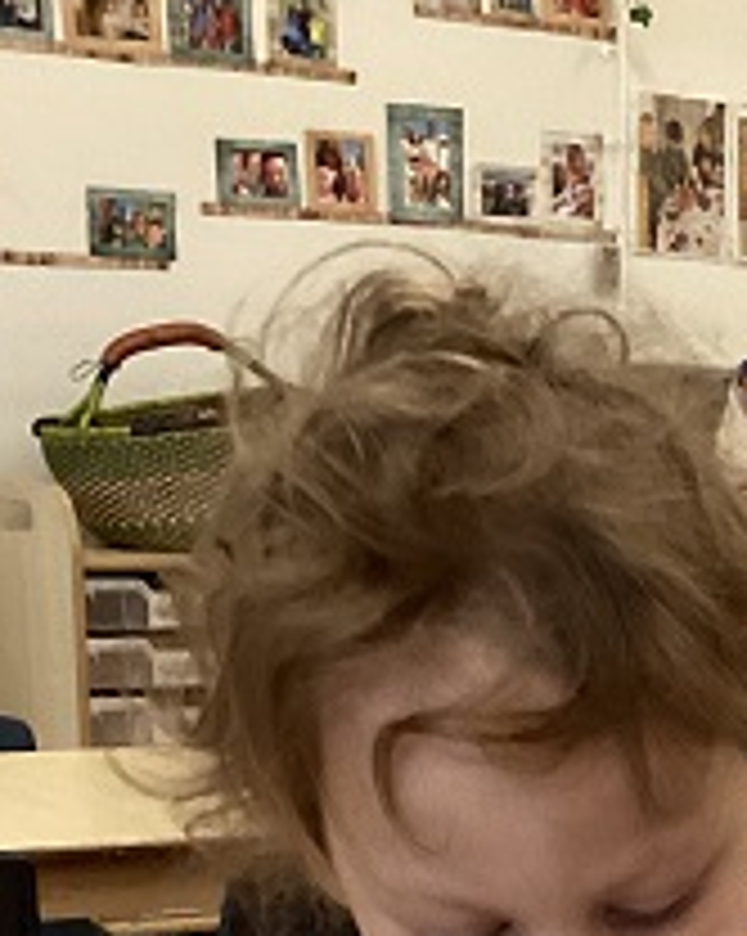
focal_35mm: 97
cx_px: 999
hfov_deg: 15.0
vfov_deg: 18.5
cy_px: 1179
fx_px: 2685
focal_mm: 3.3
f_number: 2.4
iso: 400
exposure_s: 1/60
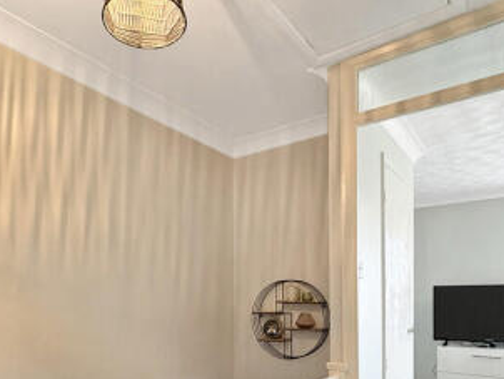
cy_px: 336
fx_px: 393
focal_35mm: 27
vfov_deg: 46.7
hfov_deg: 64.3
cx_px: 186
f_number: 2.2
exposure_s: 1/50
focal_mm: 2.22
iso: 320
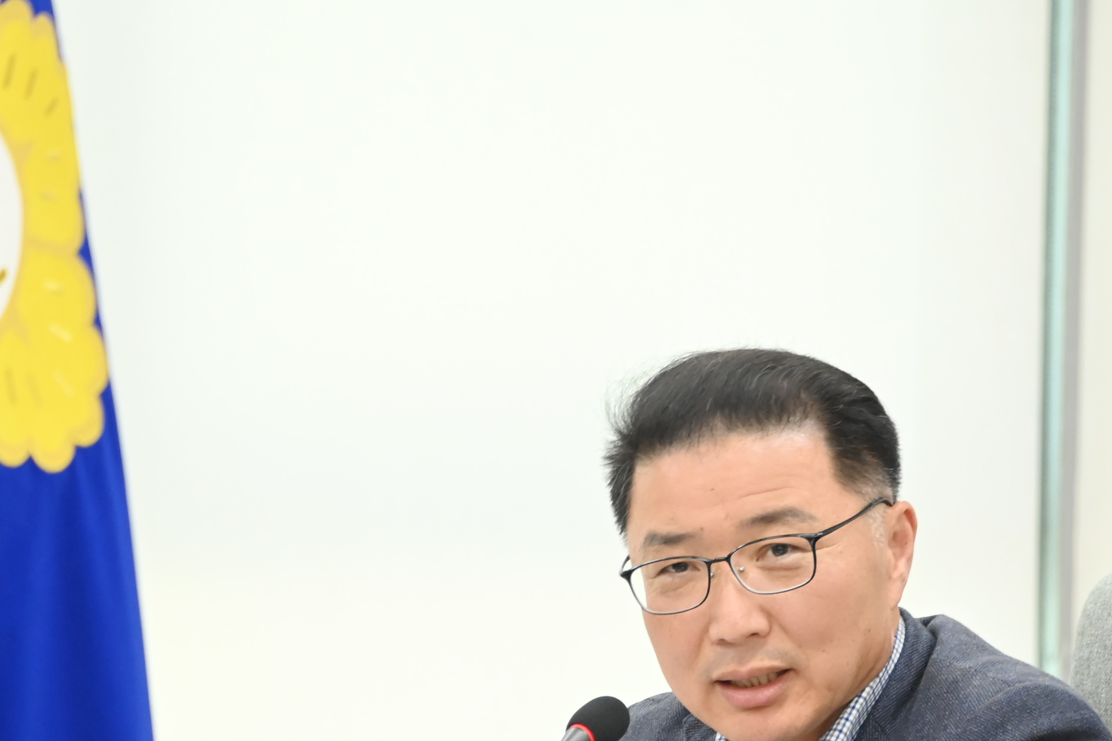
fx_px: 10131
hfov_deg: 6.3
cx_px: 550
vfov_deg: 4.2
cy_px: 707
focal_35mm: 328
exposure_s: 1/160
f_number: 5.6
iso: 3200
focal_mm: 170
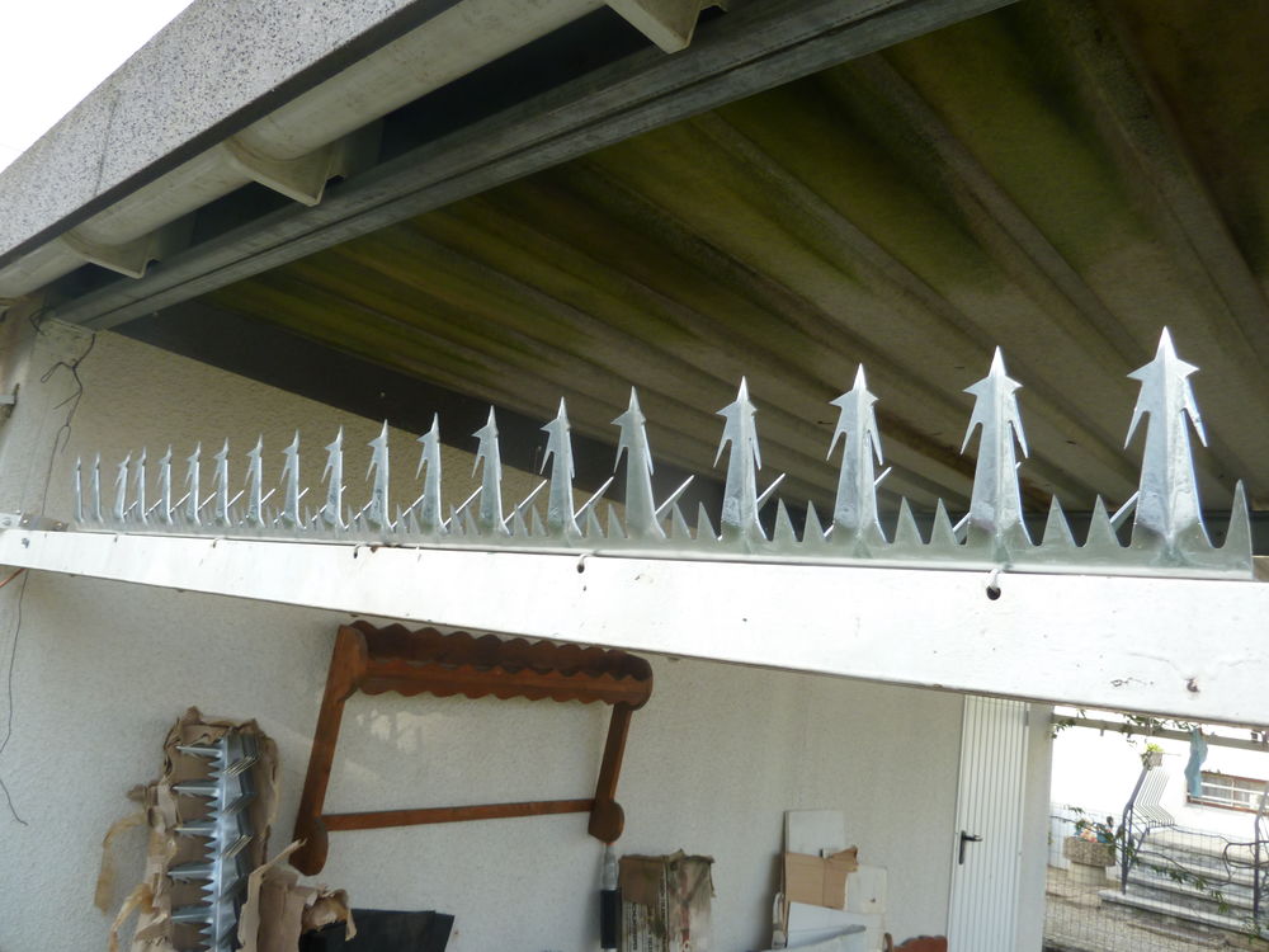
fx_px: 916
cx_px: 634
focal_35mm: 25
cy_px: 476
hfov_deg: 69.4
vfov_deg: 54.9
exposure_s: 1/100
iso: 80
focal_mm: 4.1
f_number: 3.3
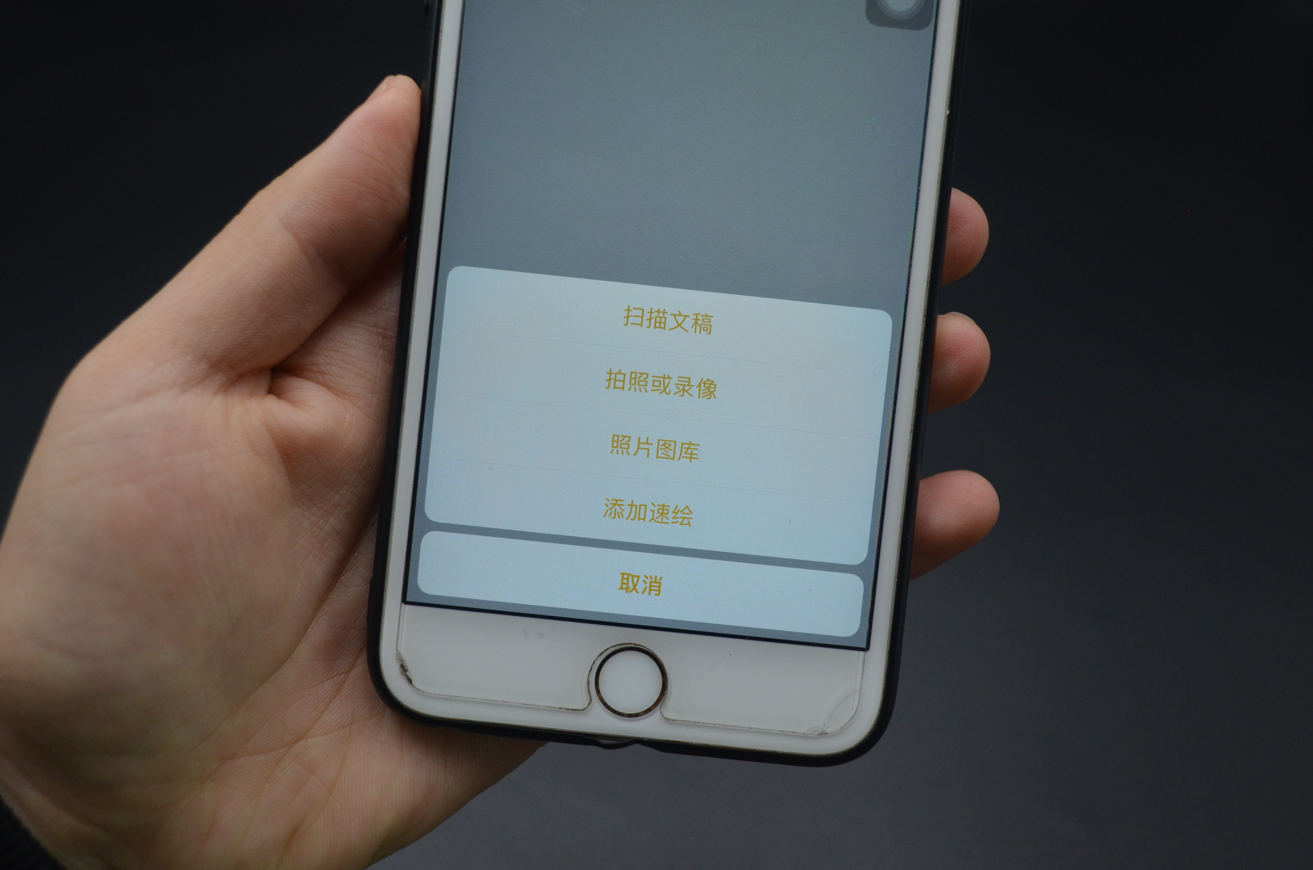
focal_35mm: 39
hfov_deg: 49.6
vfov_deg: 34.1
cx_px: 656
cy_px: 435
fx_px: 1419
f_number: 4.2
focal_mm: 26
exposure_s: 1/640
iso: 800
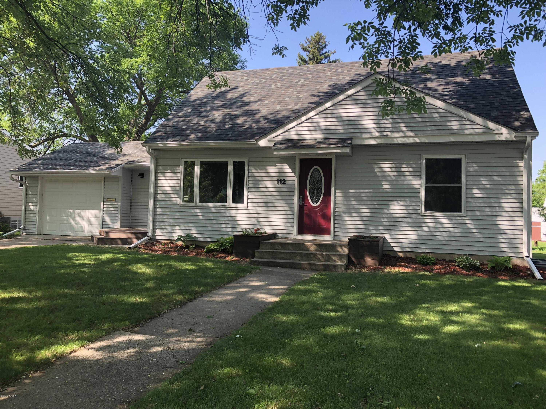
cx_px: 273
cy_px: 204
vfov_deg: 49.7
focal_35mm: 28
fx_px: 442
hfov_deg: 63.4
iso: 20
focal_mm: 3.99
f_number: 1.8
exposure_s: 1/331
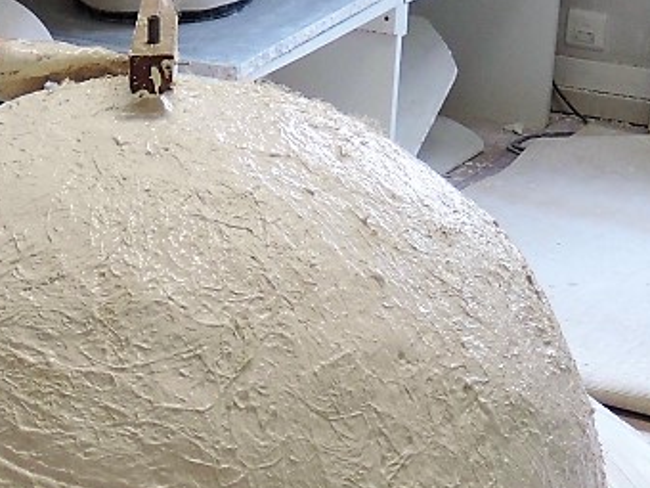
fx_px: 1934
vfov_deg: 14.3
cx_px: 11
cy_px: 343
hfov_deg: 18.6
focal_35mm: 103
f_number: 2.5
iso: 160
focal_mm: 7.5
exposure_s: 1/50
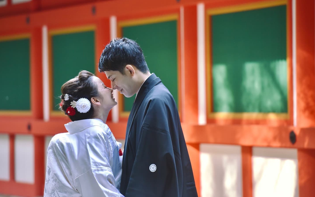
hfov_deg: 10.2
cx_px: 157
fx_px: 1760
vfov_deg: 6.4
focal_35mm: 205
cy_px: 92
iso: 2000
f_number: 5.6
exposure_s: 1/250
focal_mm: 200
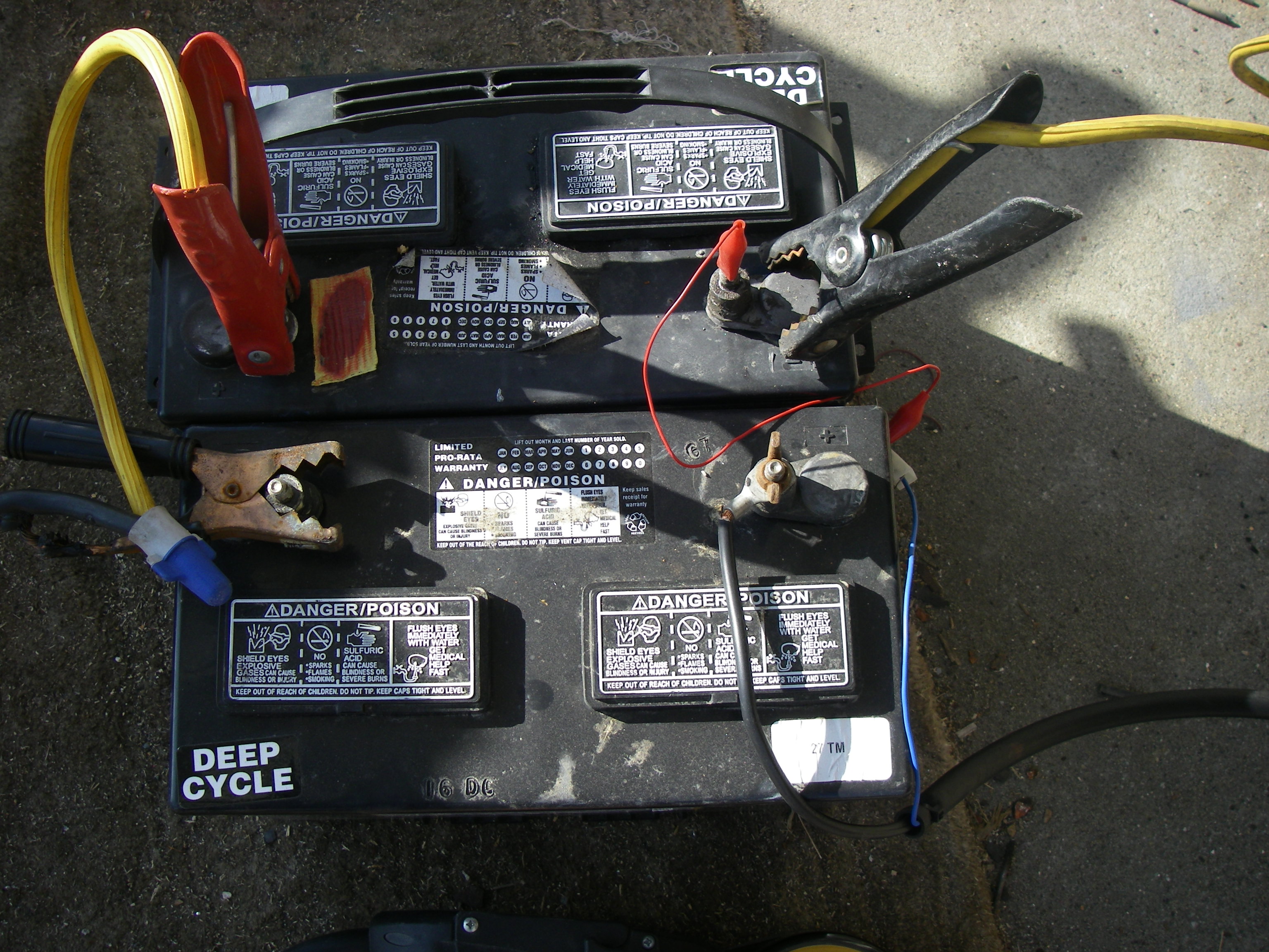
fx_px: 1393
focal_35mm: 38
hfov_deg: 49.0
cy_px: 476
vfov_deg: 37.7
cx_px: 634
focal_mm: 6.3
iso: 64
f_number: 3.3
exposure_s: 1/250
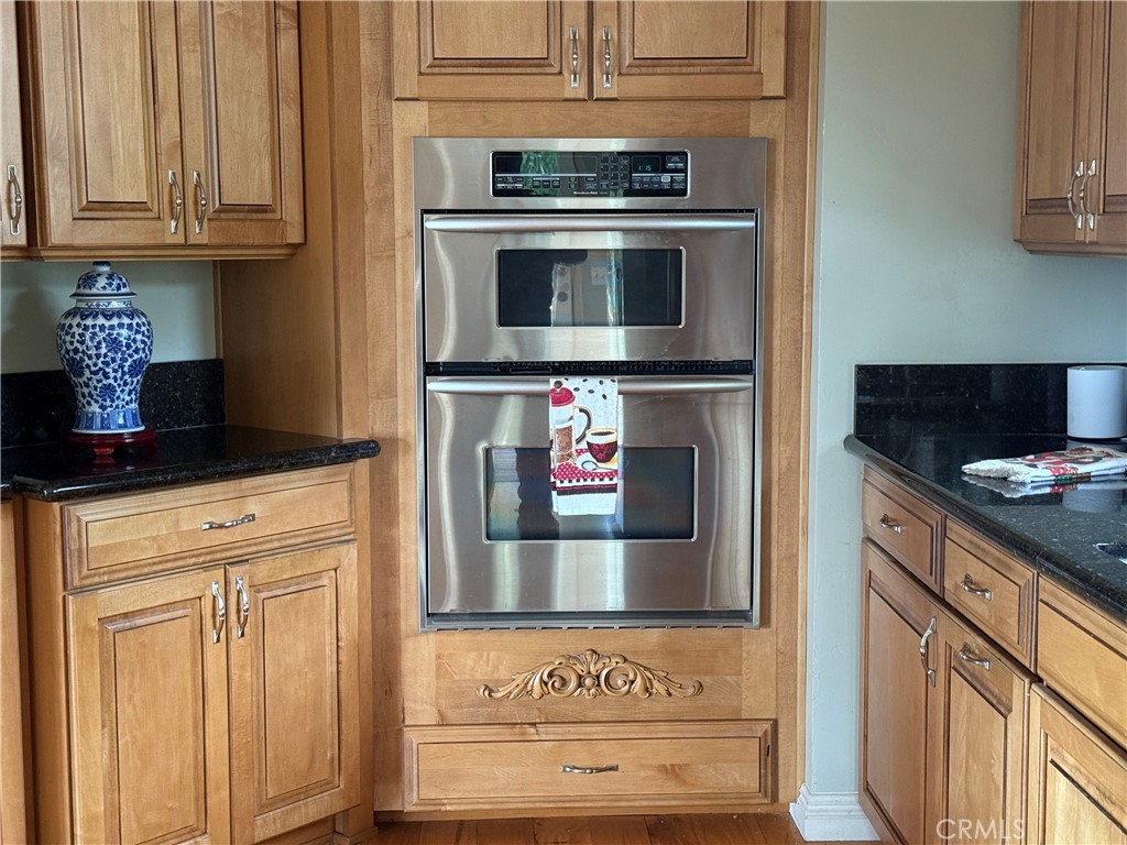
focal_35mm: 48
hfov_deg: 39.7
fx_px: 1563
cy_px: 422
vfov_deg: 30.3
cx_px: 564
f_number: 1.78
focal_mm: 6.76
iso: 250
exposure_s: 1/45
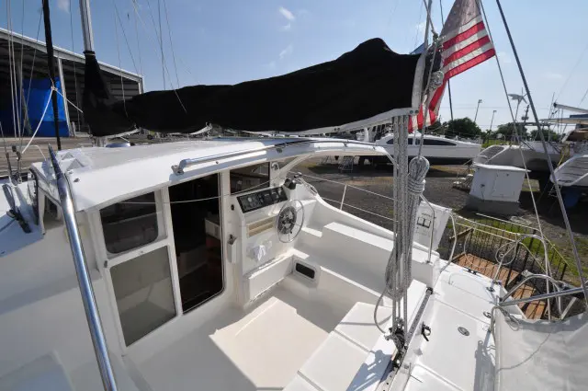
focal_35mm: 15
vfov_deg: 77.2
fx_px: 245
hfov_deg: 100.5
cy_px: 196
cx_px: 294
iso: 200
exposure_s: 1/500
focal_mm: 10
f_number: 11
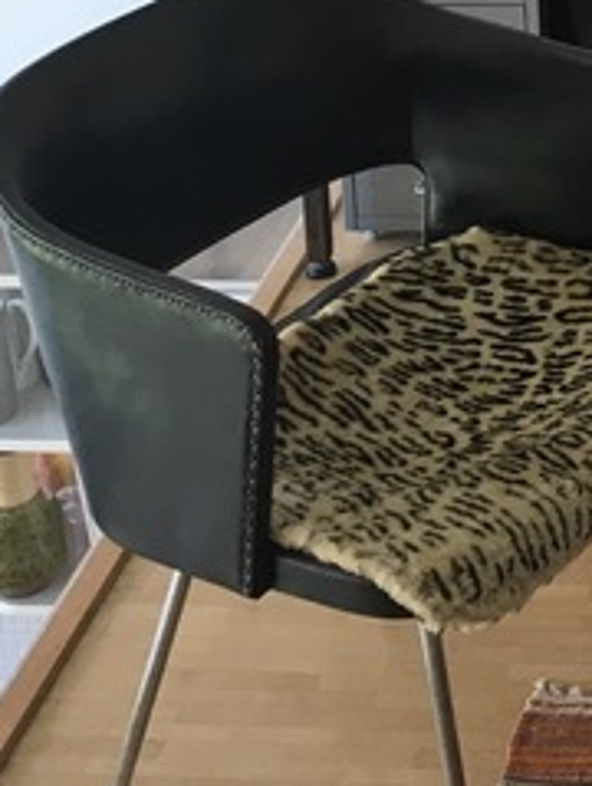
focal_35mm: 93
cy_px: -280
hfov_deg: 15.1
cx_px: 799
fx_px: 2115
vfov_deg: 19.2
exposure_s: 1/33
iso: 80
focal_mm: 4.15
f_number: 2.2
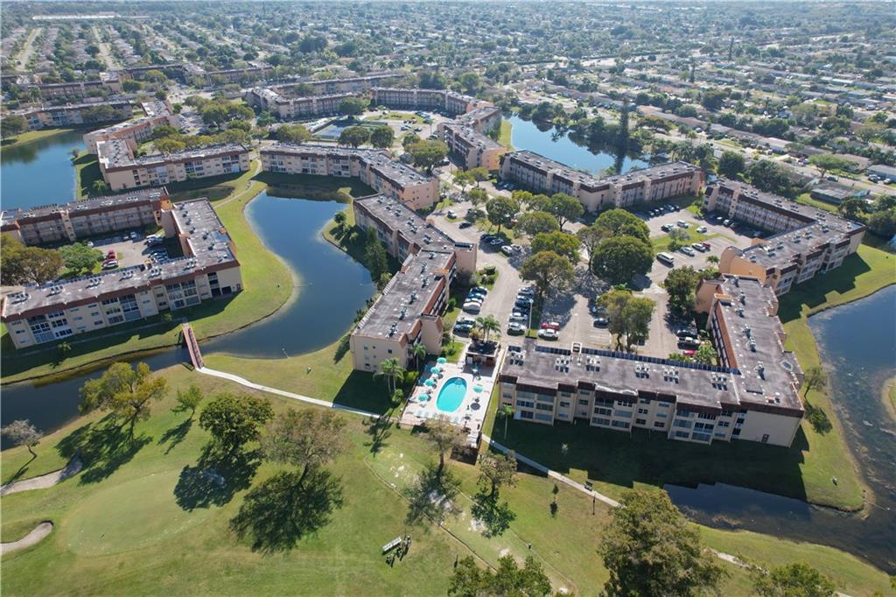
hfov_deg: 78.6
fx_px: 547
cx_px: 448
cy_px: 298
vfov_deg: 57.2
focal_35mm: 22
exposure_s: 1/800
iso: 110
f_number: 2.8
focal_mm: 8.38
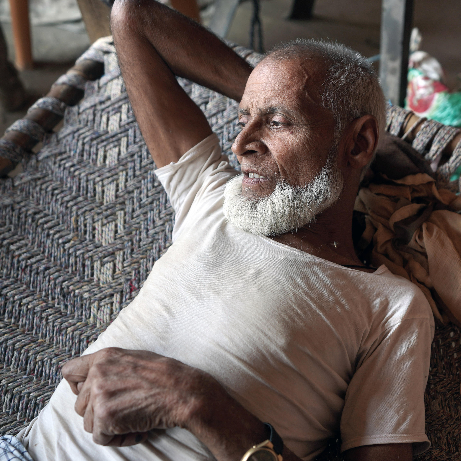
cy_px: 227
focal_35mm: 50
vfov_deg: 34.0
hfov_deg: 33.5
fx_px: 753
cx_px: 331
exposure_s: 1/320
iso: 200
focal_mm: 35
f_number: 2.8
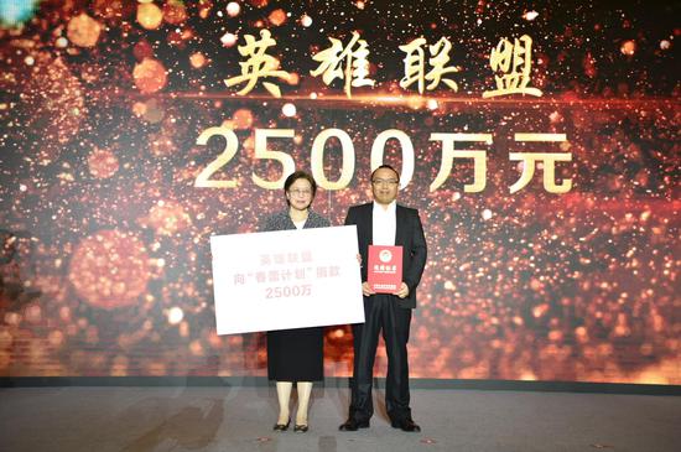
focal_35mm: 48
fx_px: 907
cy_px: 226
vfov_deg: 28.0
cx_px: 340
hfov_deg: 41.2
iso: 800
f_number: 2.8
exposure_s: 1/250
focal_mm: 48
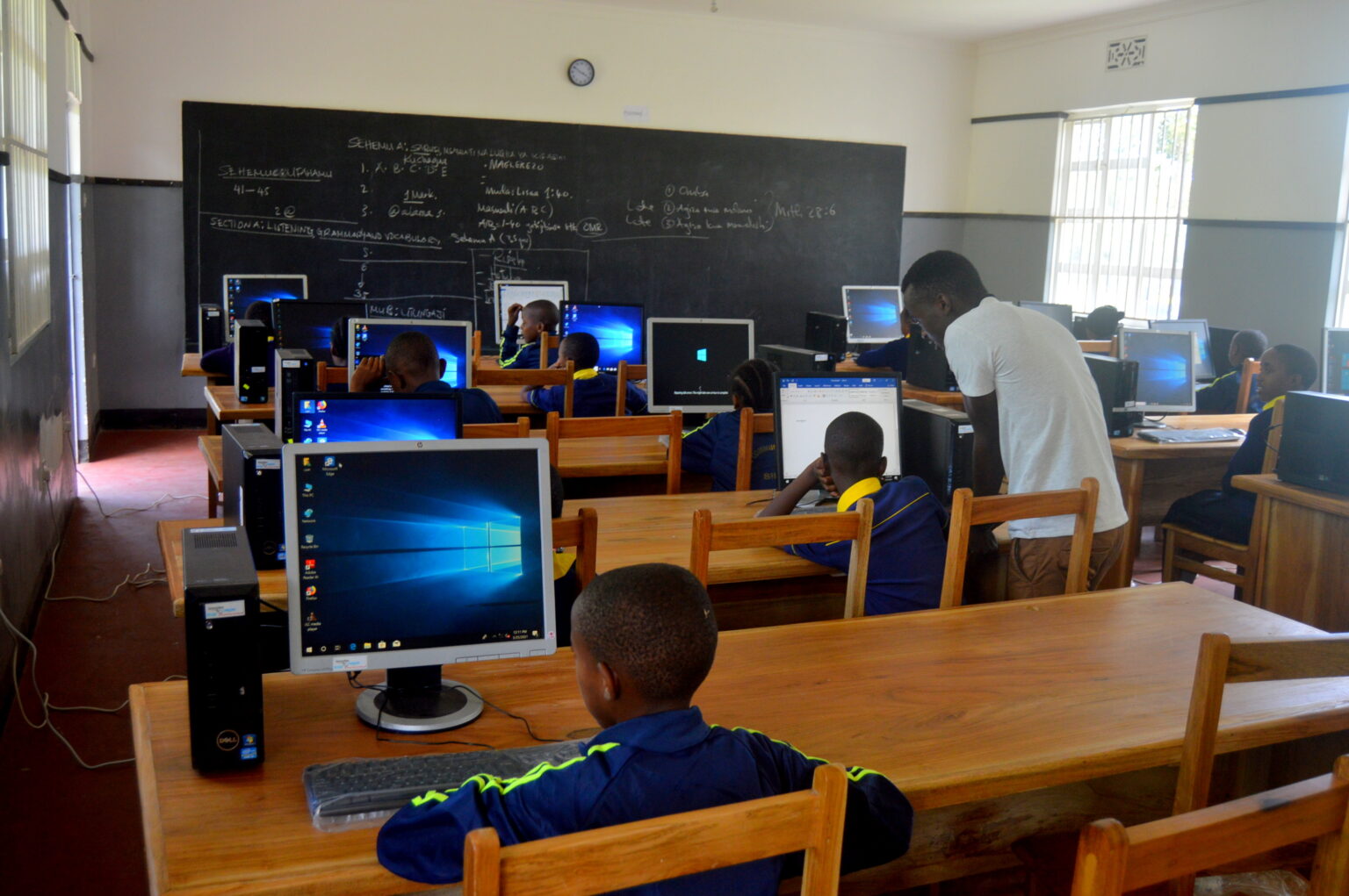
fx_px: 1292
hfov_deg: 55.2
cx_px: 674
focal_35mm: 34
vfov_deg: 38.3
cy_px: 448
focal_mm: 23
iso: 500
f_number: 3.8
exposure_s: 1/60
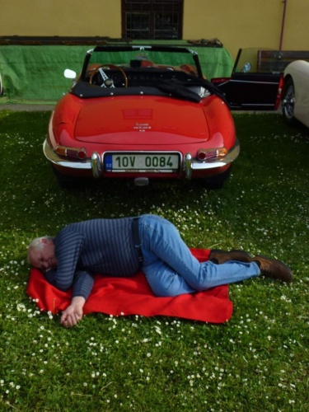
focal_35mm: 36
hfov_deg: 39.7
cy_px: 206
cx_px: 154
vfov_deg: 51.4
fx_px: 428
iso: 100
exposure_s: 1/640
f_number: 4
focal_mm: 6.4
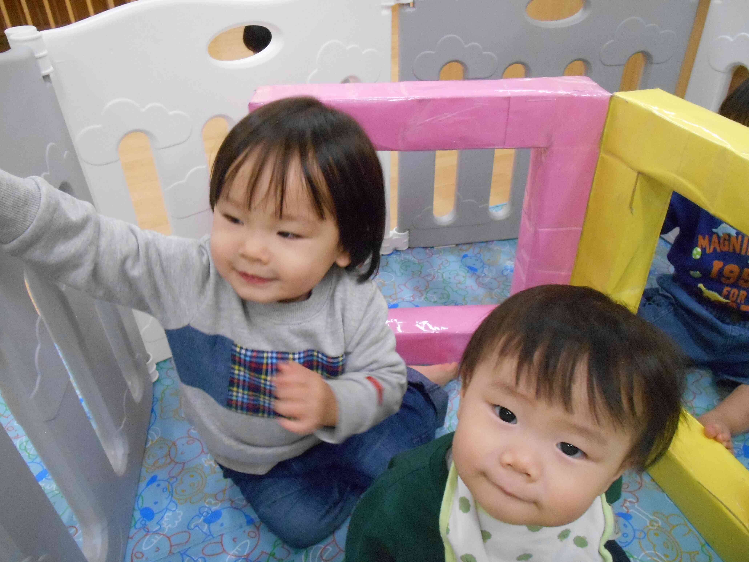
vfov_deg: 53.1
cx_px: 374
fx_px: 563
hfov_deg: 67.3
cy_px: 281
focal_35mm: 26
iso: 800
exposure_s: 1/100
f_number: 3.4
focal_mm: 4.7
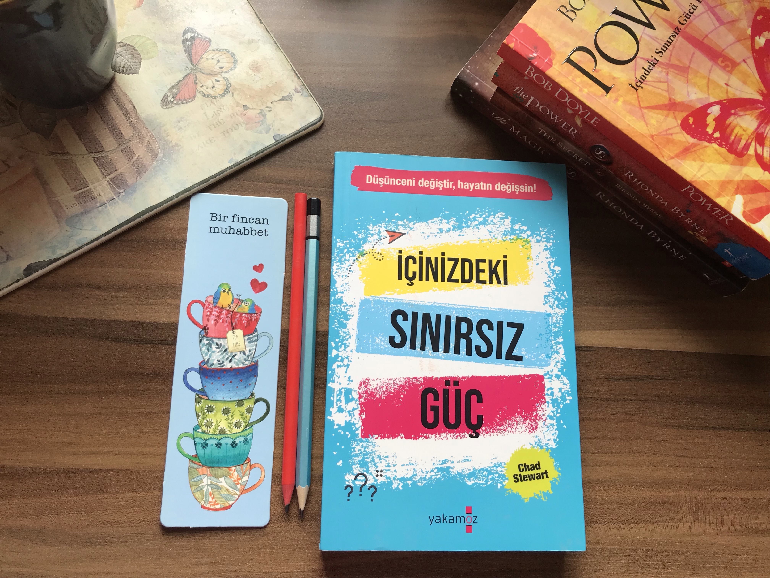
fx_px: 623
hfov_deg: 63.4
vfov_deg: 49.7
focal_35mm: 28
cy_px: 289
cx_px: 385
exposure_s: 1/136
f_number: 1.8
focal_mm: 3.99
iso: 20
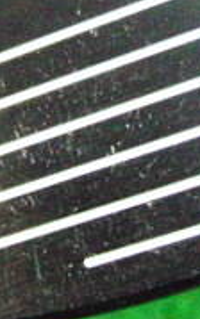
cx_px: 196
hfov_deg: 9.3
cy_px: -46
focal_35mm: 140
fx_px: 1220
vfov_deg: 14.5
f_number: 3.6
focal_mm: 6.42
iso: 3200
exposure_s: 1/160
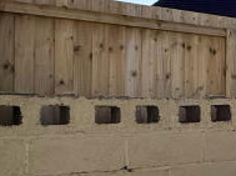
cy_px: 110
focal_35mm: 76
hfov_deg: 16.6
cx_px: 514
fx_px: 517
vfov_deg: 19.3
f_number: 2.2
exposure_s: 1/2611
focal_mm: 2.22
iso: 64
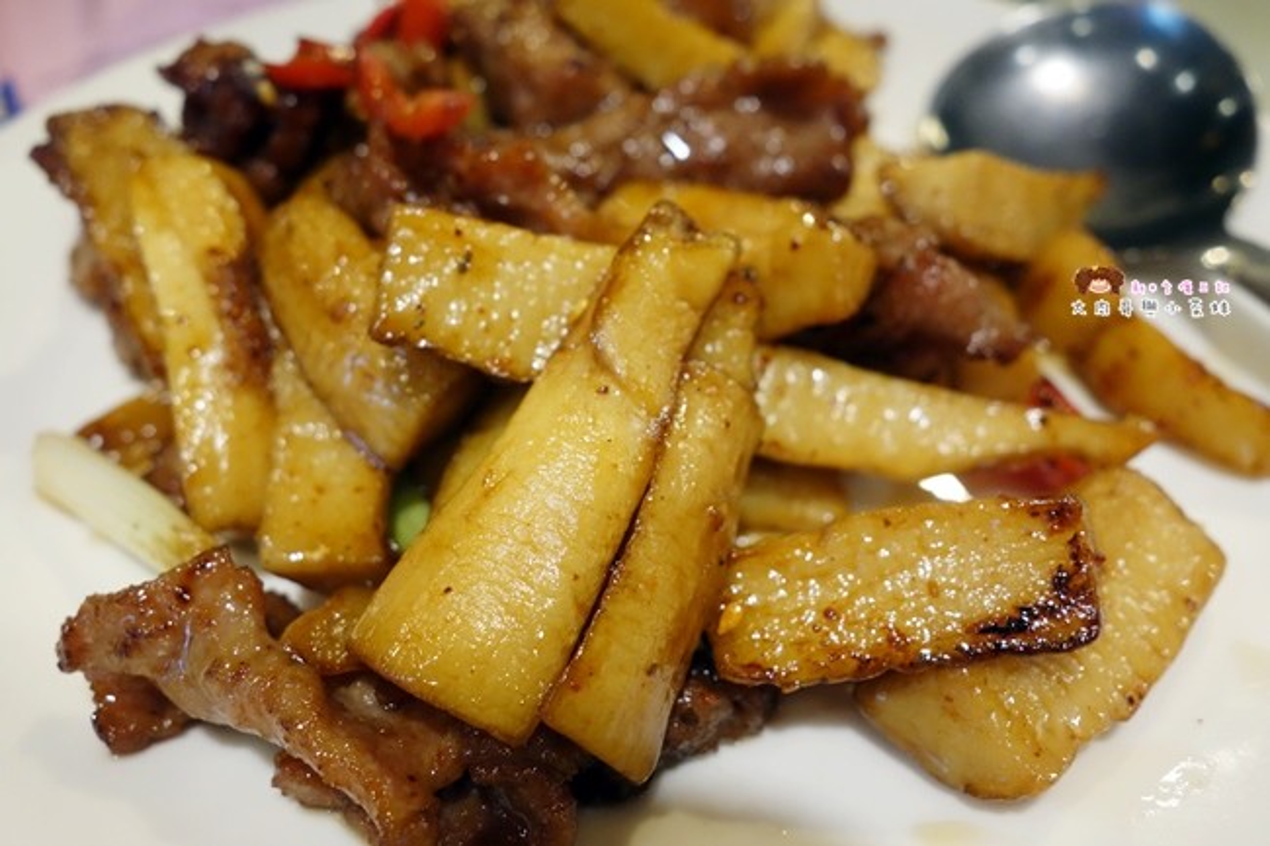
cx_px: 635
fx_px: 987
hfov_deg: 65.5
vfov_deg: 46.4
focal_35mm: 28
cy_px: 423
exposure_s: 1/30
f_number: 4
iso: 800
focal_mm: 10.4
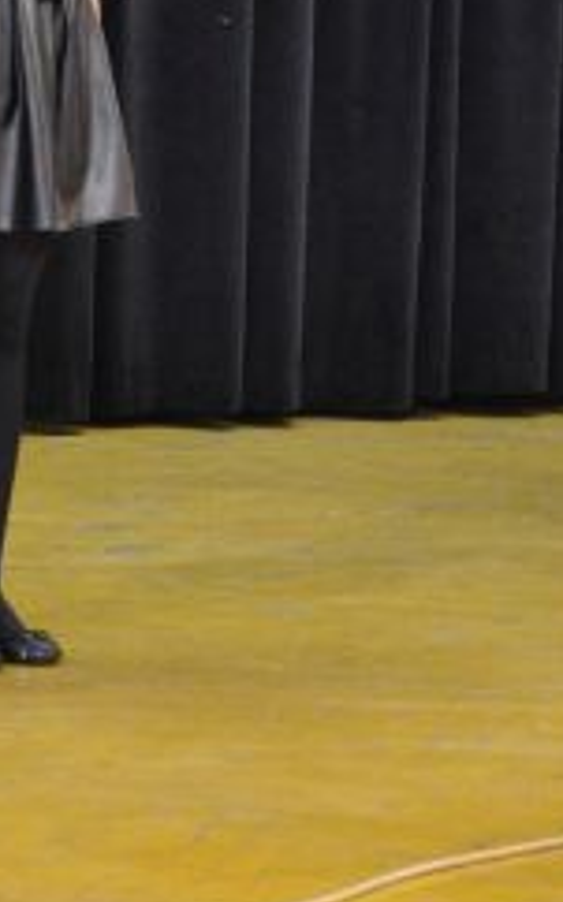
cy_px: 6
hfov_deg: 5.7
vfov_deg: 9.1
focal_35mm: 228
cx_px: -67
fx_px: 5604
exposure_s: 1/15
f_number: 4.8
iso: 1600
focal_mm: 48
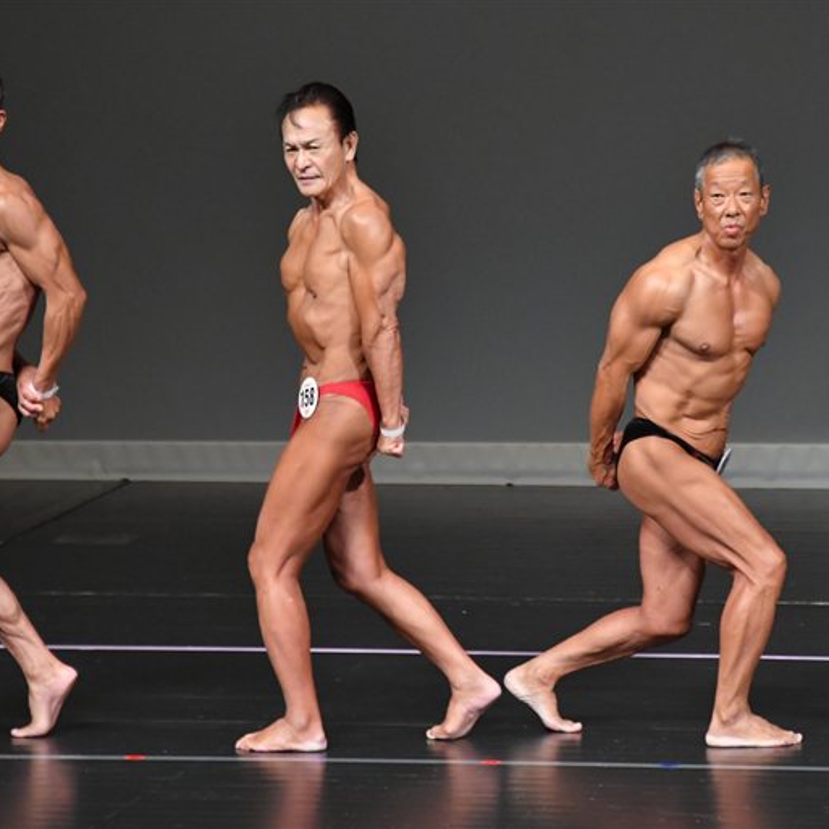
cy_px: 415
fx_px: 13032
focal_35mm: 481
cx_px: 571
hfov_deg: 3.6
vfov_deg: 3.6
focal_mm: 250
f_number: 5.6
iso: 4000
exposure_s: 1/400
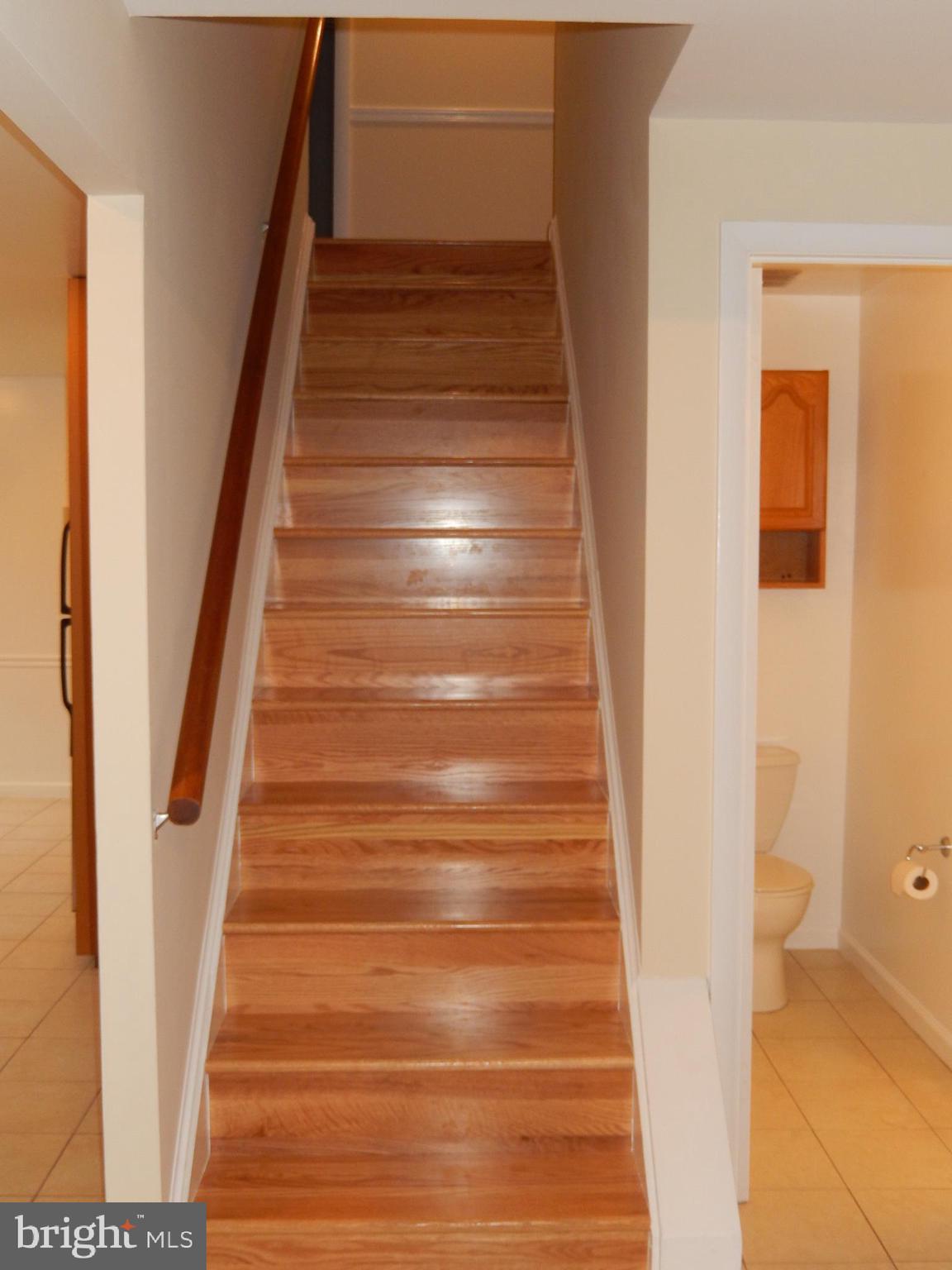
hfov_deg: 39.7
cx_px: 476
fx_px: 1320
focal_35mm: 36
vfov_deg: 51.4
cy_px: 635
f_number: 4
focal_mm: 6.5
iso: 200
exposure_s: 1/30
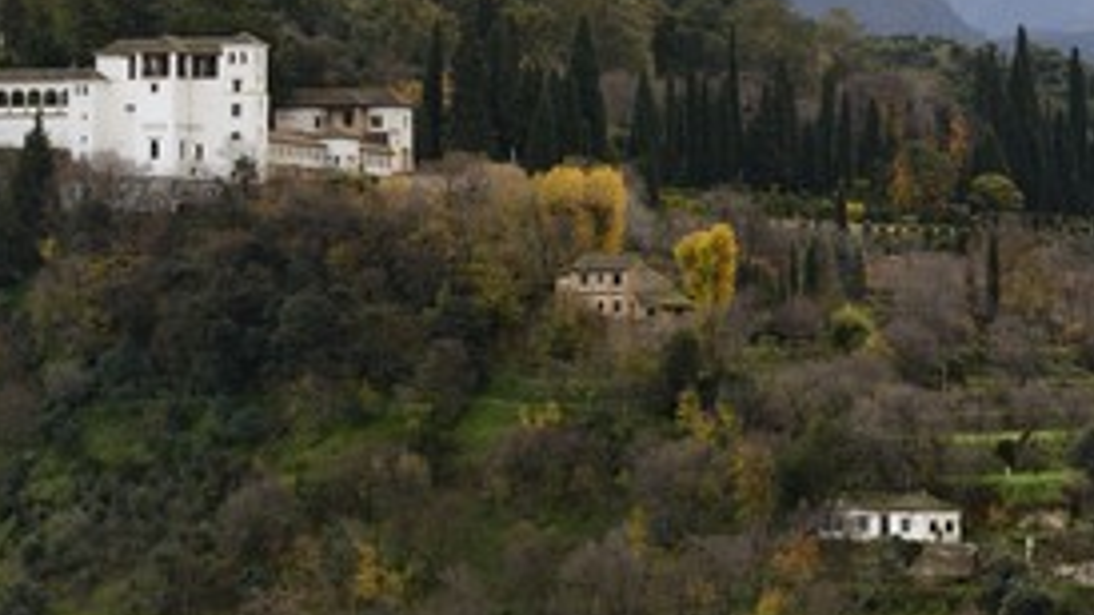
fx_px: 5395
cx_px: 687
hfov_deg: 11.6
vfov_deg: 6.5
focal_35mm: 186
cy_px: 120
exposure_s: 1/160
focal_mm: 116
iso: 400
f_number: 7.1
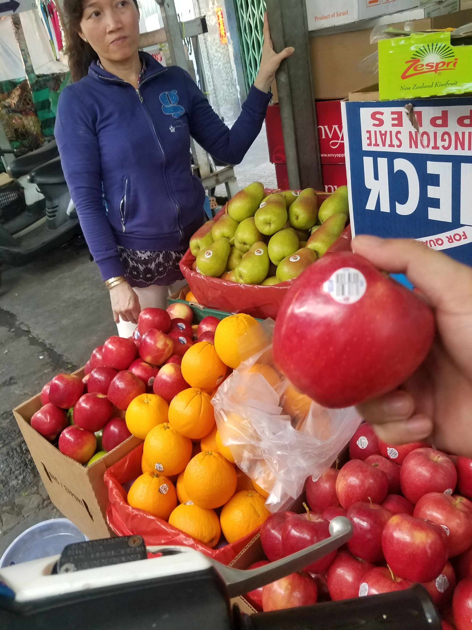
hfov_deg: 53.1
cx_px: 236
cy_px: 315
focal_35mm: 26
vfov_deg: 67.3
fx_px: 473
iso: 250
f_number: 1.7
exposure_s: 1/50
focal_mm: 4.2
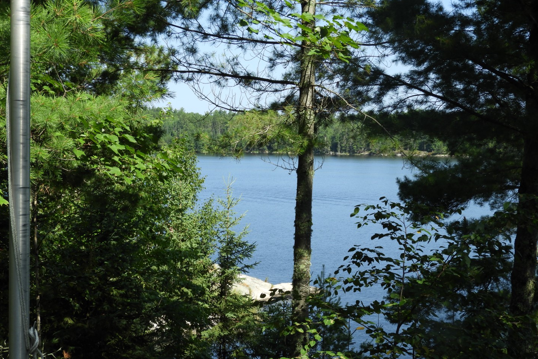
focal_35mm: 63
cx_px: 269
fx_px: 942
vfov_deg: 21.6
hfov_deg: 31.9
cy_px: 190
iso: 100
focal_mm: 10.7
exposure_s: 1/500
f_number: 4.2
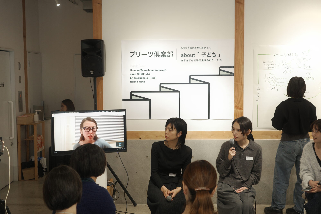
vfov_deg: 27.0
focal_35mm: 50
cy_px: 107
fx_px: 446
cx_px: 160
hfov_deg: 39.6
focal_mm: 26
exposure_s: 1/40
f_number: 2.8
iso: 250
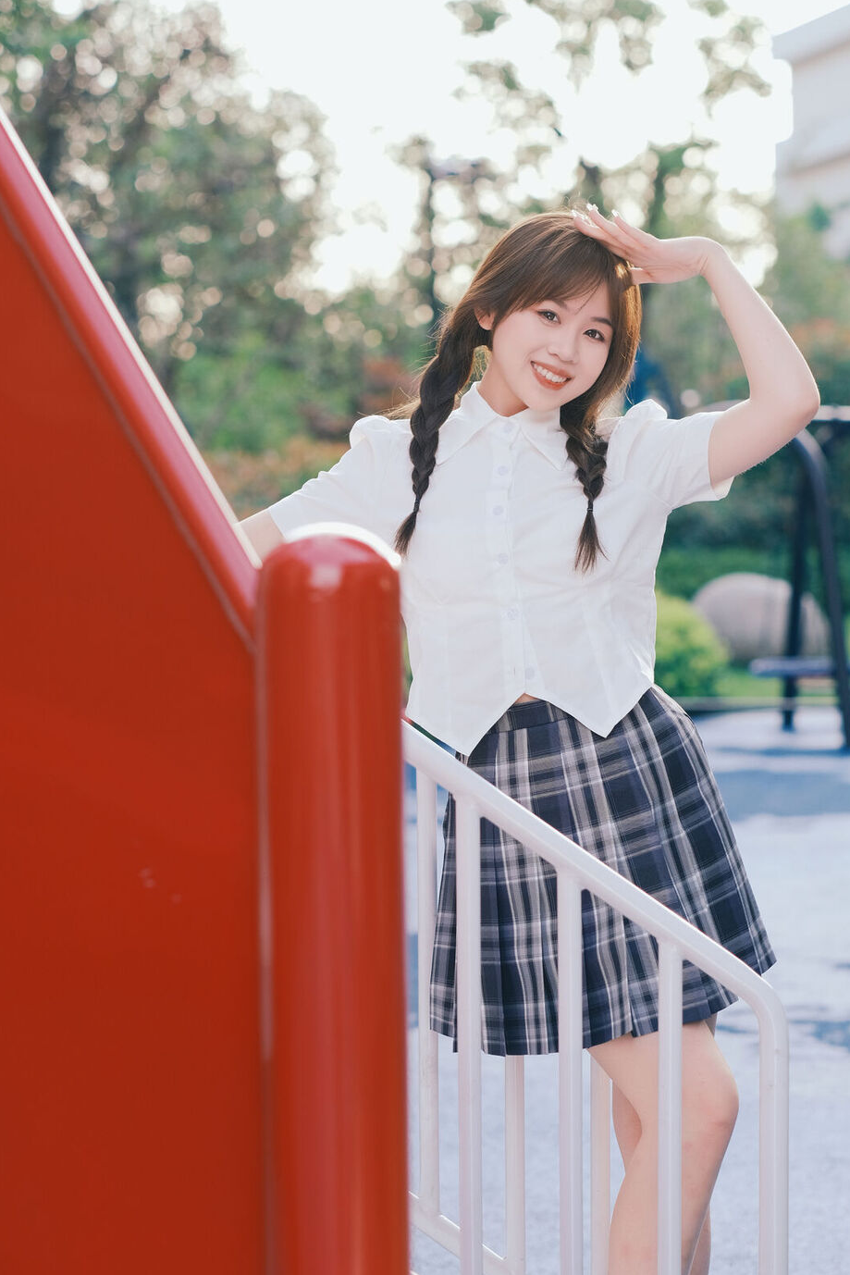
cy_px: 667
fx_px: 3399
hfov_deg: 14.3
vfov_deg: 21.2
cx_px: 483
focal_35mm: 96
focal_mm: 56
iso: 400
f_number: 2.5
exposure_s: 1/250
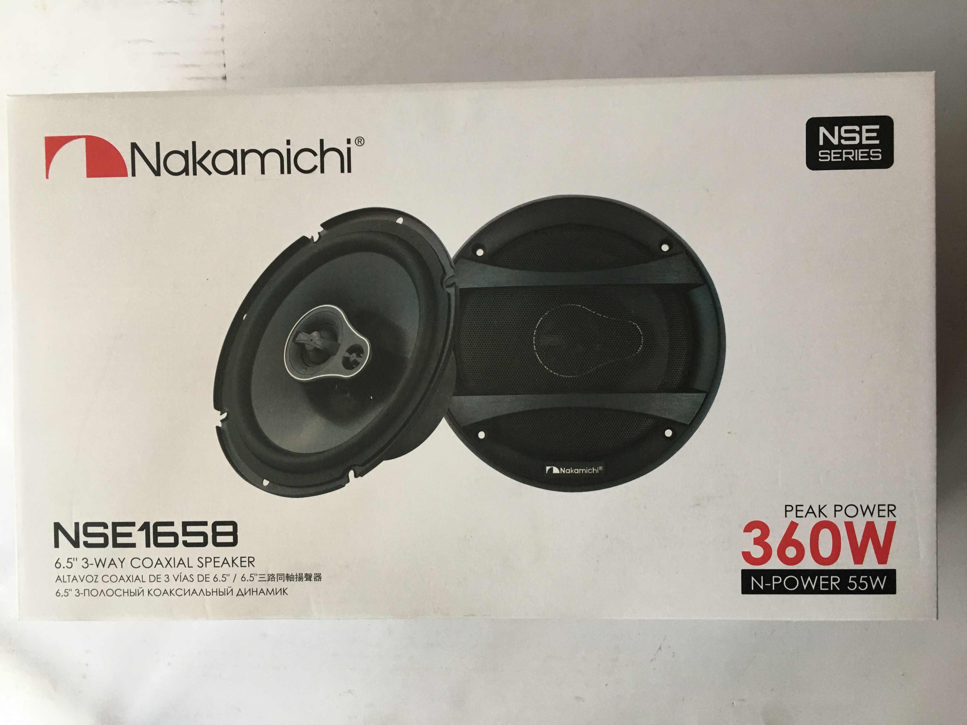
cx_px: 484
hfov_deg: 61.7
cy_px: 362
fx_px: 810
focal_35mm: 29
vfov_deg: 48.2
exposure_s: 1/33
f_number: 2.2
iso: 64
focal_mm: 4.15
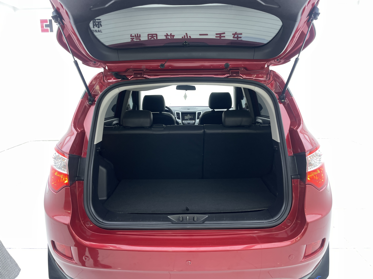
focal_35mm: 26
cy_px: 140
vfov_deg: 53.1
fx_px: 280
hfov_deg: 67.3
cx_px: 186
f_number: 1.6
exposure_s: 1/100
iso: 50
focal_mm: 4.2
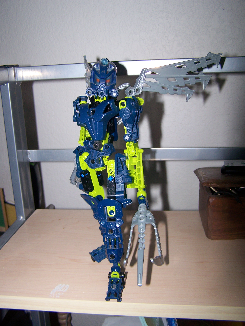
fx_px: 358
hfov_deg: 37.8
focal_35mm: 38
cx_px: 122
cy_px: 163
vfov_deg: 48.9
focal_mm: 6.3
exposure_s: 1/60
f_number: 2.8
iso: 80
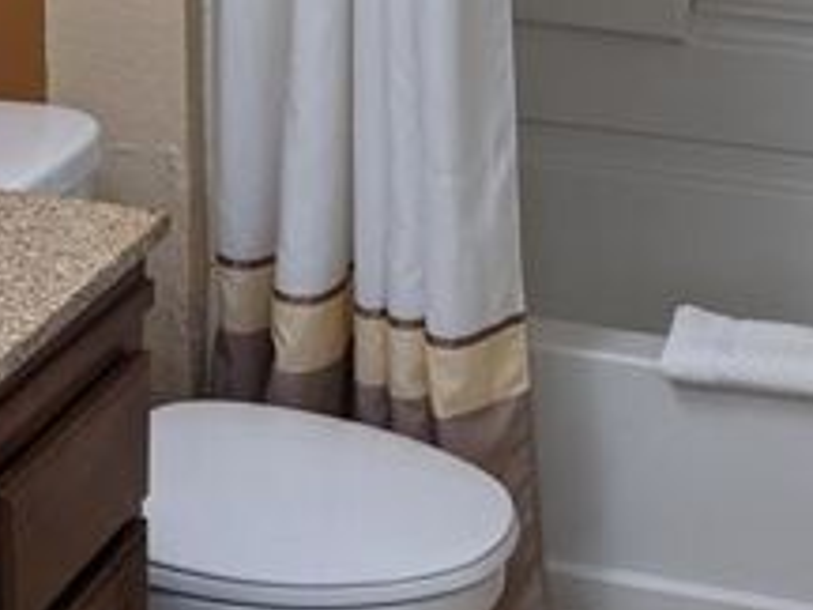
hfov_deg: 22.3
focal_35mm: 88
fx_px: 2067
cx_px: 423
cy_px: -132
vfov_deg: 16.1
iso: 62
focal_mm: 4.38
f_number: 1.73
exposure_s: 1/30
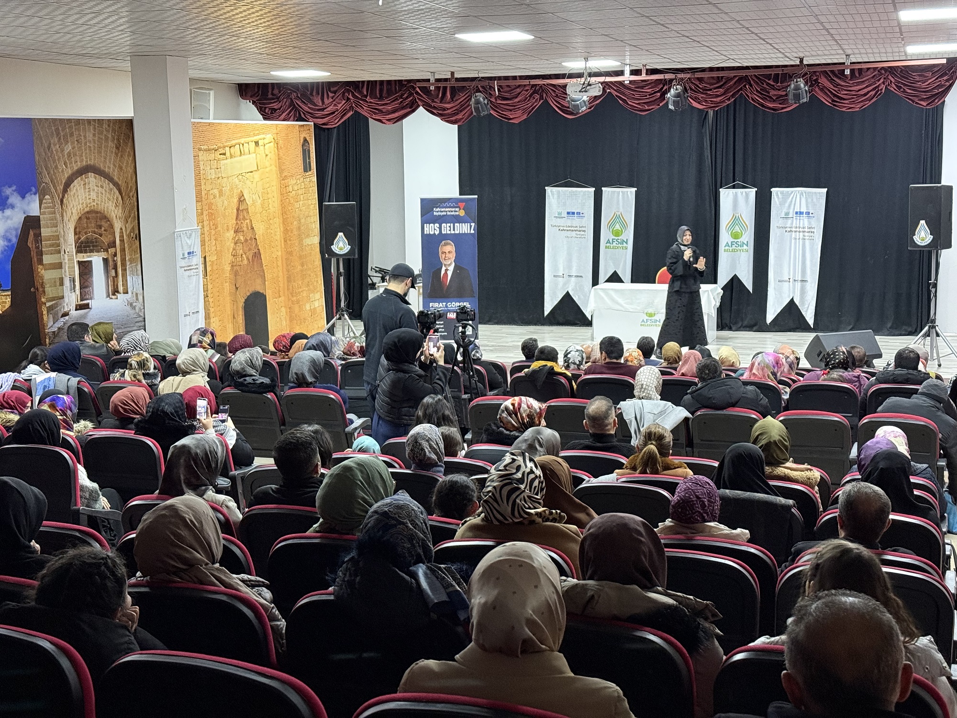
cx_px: 478
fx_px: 1327
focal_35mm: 48
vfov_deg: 30.3
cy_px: 359
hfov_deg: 39.7
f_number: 1.78
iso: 500
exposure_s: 1/40
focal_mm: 6.76
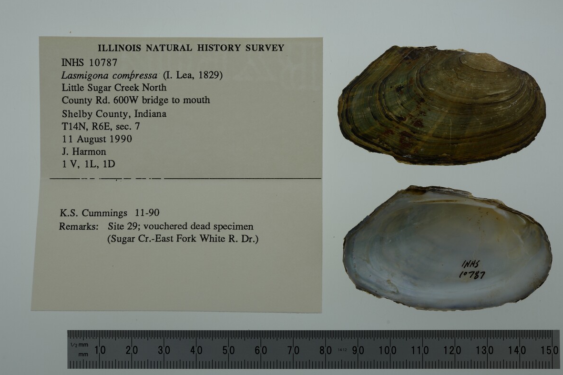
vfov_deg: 22.3
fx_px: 954
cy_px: 186
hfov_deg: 32.9
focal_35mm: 61
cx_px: 284
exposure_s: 1/160
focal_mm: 60
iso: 100
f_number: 10
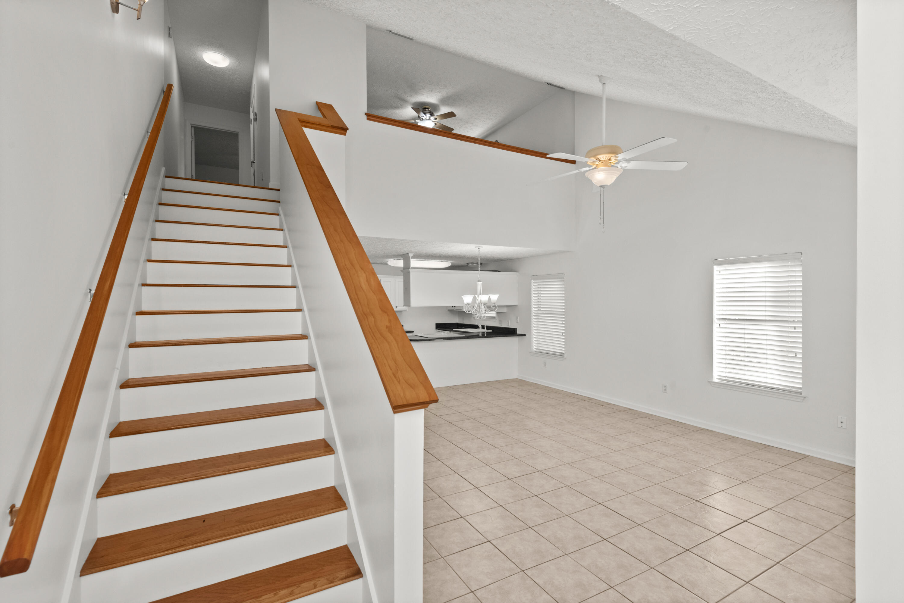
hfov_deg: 96.7
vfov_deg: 73.8
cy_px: 302
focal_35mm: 16
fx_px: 402
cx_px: 452
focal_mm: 16
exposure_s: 1/30
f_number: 9
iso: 320
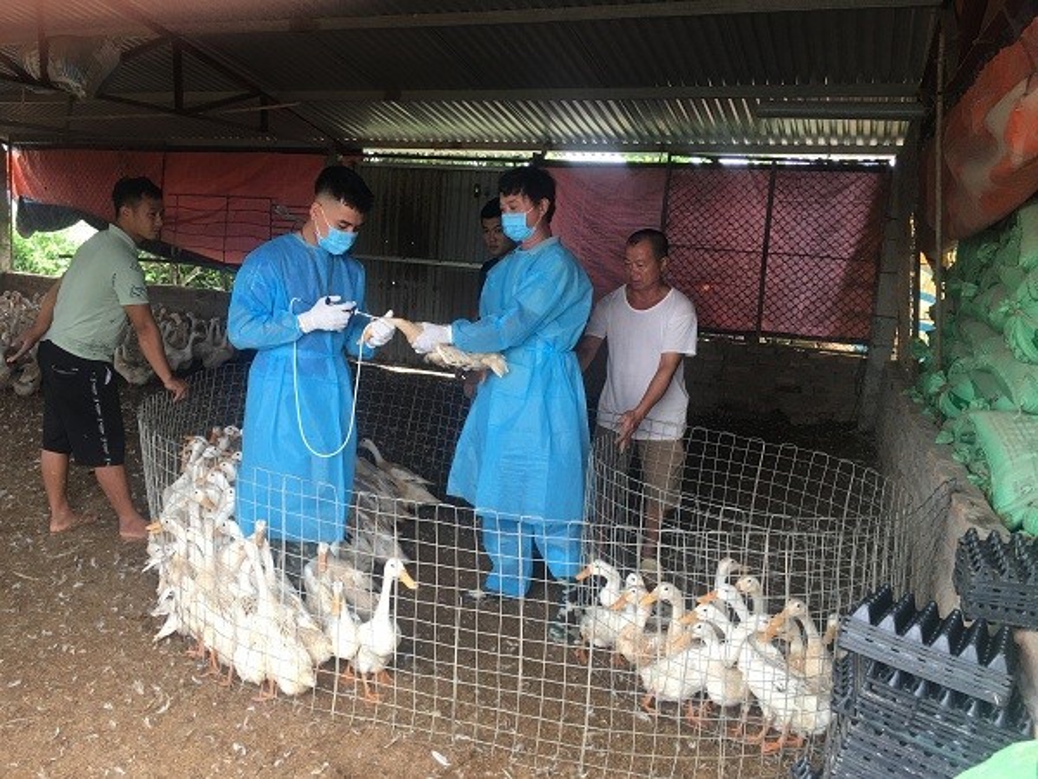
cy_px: 390
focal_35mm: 29
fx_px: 870
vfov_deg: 48.2
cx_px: 519
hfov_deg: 61.7
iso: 32
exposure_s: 1/50
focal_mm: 4.15
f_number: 2.2
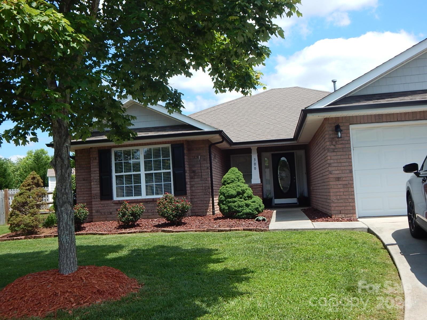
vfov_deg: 37.7
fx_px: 469
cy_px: 160
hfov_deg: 49.0
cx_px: 214
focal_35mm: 38
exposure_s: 1/800
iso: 125
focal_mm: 6.8
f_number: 3.4
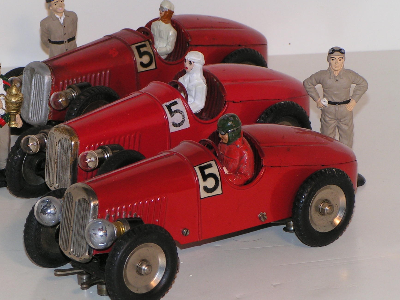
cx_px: 177
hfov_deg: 11.7
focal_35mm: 169
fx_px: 1953
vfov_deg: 8.8
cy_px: 160
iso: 50
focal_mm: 21.9
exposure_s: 1/160
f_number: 5.6
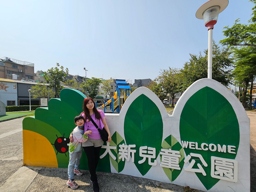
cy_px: 103
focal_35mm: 14
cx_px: 124
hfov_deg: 102.0
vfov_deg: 85.5
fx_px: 104
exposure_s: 1/2544
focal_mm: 2.2
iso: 50
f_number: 2.2
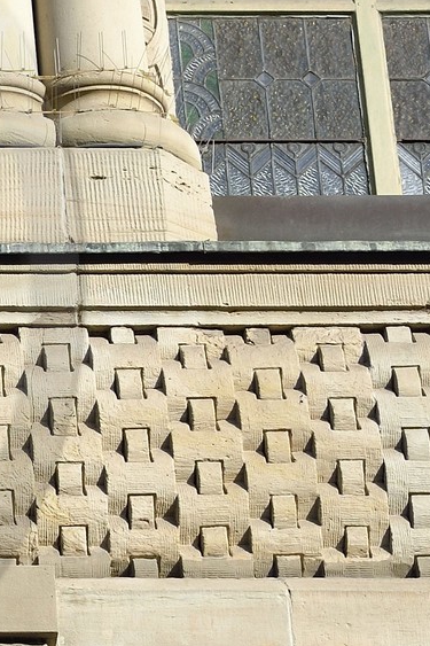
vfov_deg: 10.0
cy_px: 286
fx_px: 3675
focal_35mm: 205
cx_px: -454
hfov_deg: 6.5
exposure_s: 1/250
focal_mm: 48
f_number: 10
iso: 200
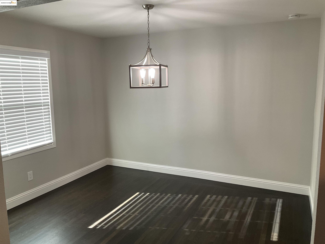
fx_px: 272
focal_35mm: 29
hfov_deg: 61.7
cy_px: 122
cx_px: 162
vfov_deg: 48.2
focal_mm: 3
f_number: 1.8
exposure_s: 1/60
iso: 50
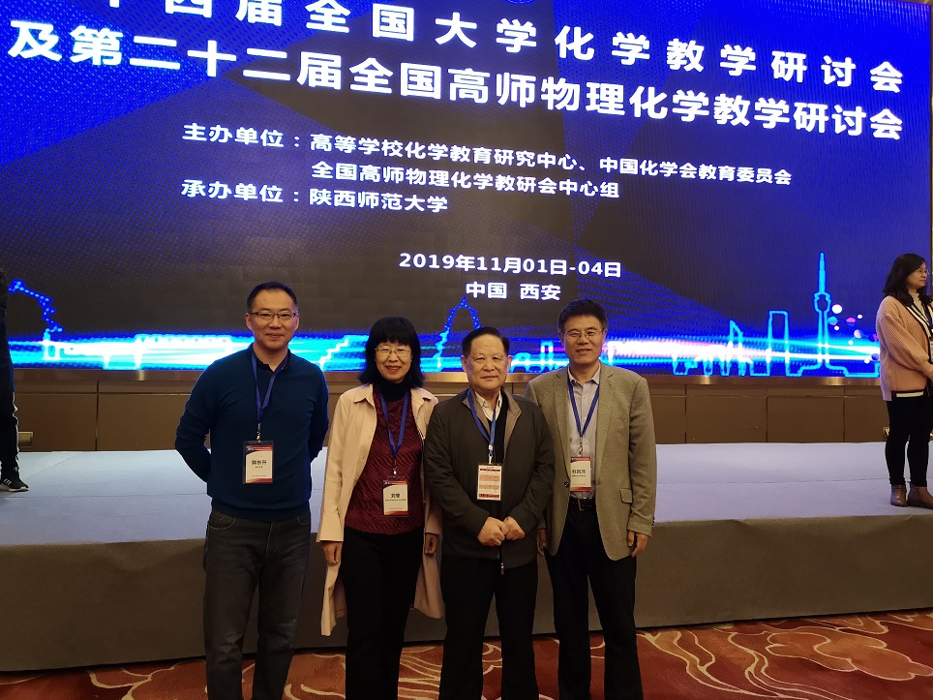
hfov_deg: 63.4
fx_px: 755
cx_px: 458
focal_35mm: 28
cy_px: 340
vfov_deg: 49.7
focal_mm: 3.95
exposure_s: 1/50
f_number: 1.8
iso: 640
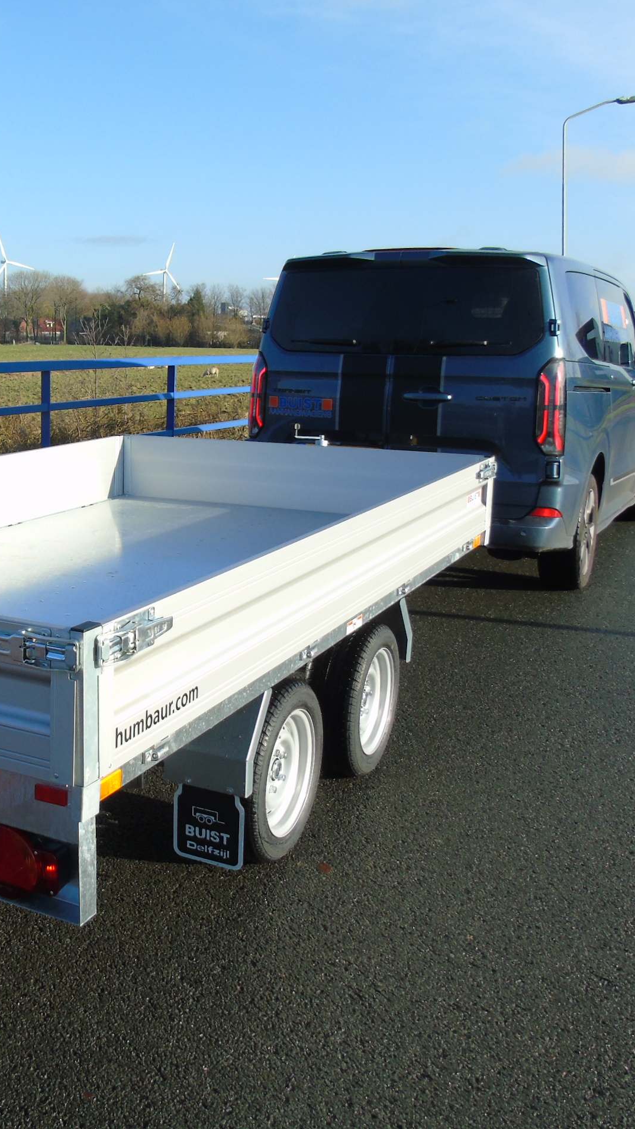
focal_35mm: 37
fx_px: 1108
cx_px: 78
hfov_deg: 30.7
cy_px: 554
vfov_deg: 54.0
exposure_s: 1/500
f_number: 3.4
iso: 80
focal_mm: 4.4
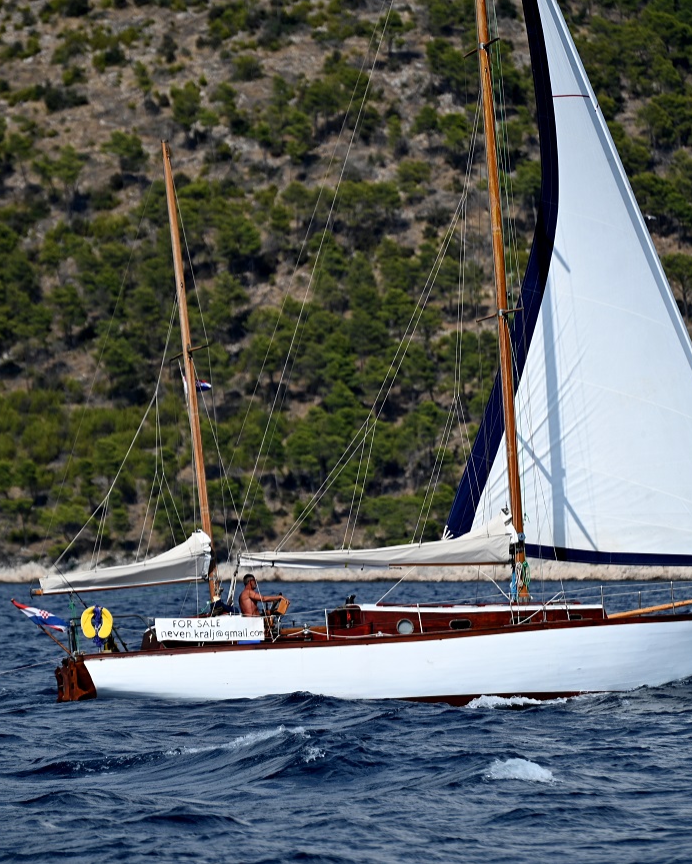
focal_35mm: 395
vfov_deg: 4.9
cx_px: 379
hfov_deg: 3.9
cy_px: 432
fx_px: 10112
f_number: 5.6
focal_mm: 280
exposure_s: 1/1000
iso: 110
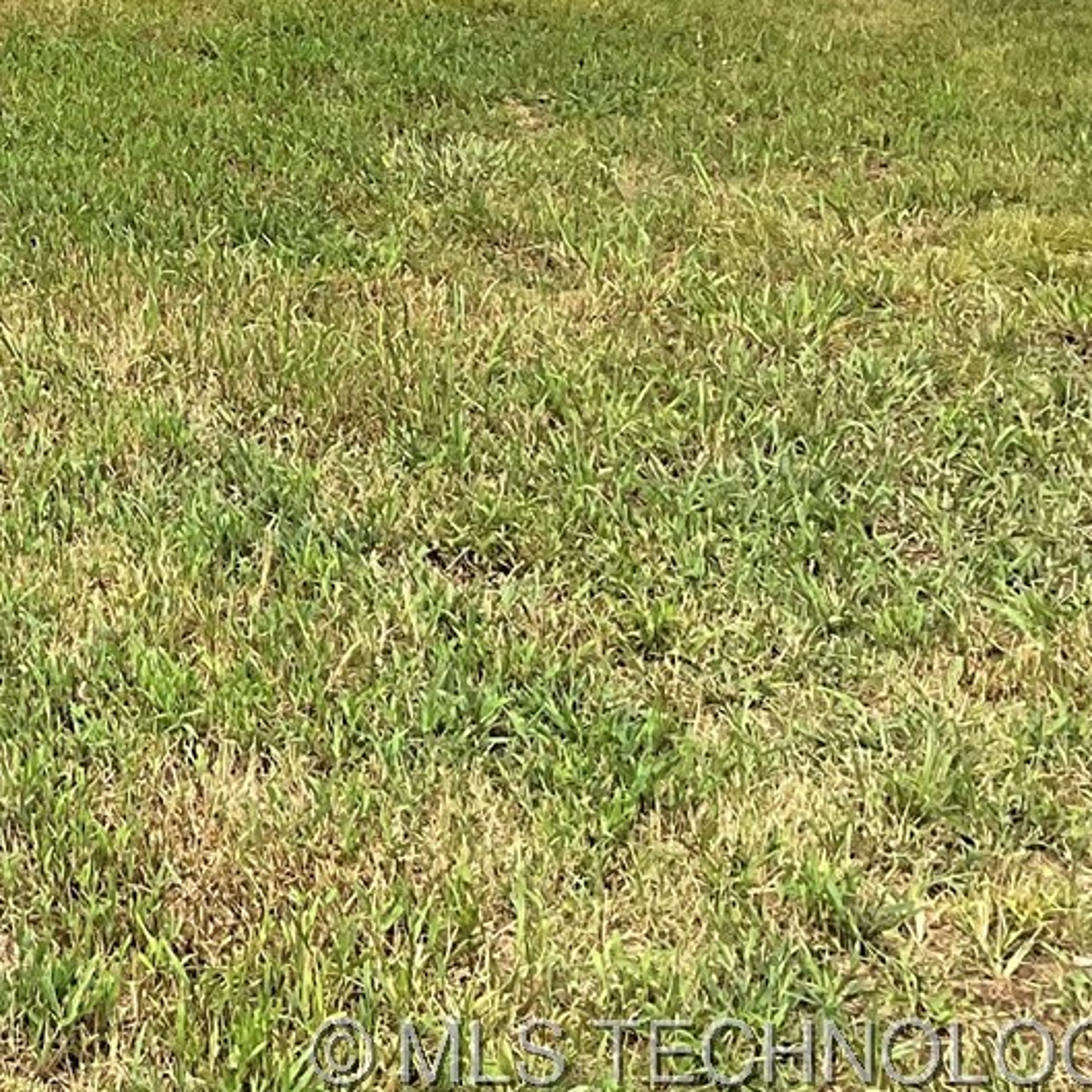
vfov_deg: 17.5
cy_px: -347
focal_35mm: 93
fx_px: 3319
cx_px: -405
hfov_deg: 17.3
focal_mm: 3
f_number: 1.8
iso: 16
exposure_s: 1/929
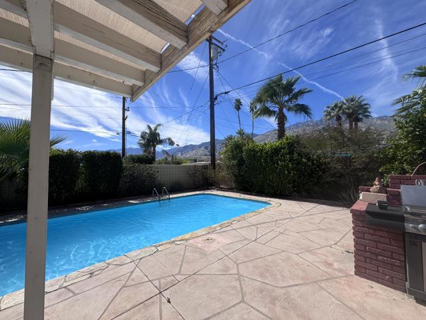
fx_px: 172
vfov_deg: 85.7
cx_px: 213
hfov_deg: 102.1
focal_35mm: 14
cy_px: 160
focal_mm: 2.22
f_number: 2.2
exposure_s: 1/2770
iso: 50
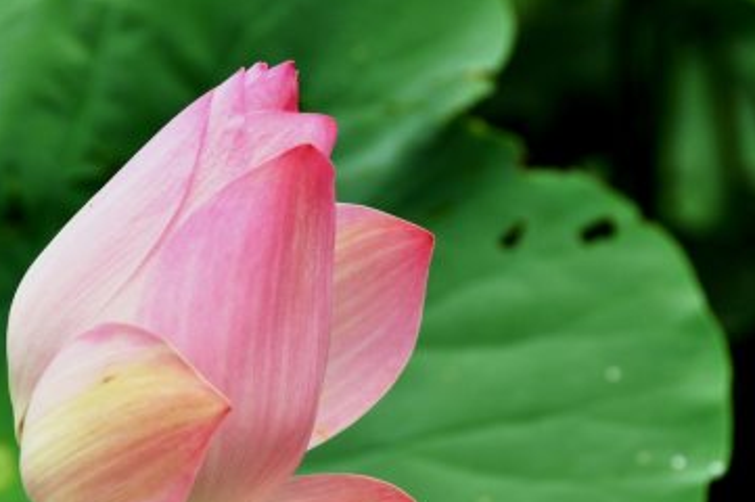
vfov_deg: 5.8
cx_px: 353
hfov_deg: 8.7
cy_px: 365
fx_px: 4962
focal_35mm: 237
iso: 400
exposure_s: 1/1000
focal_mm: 95
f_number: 8
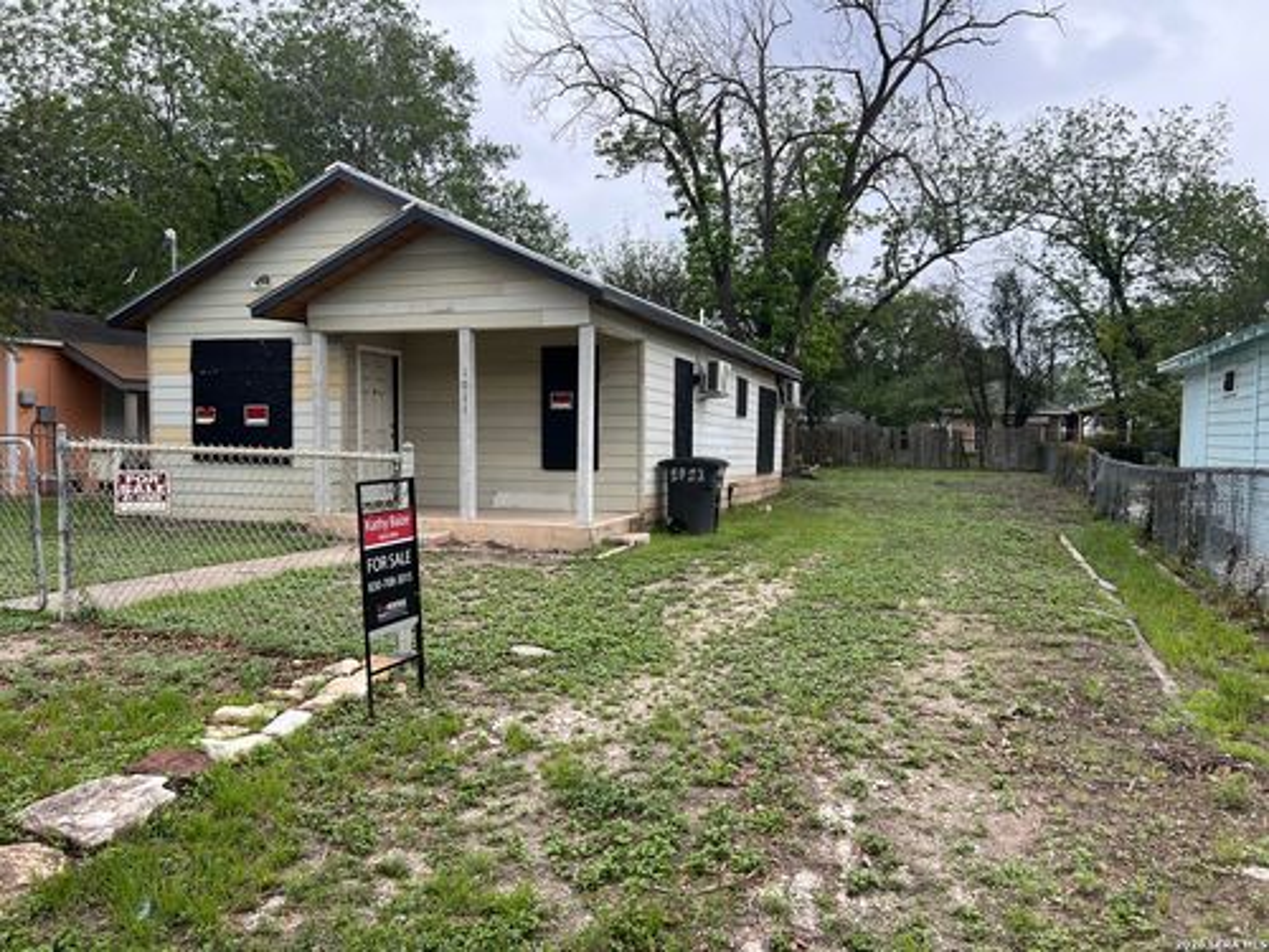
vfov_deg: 53.1
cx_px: 634
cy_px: 476
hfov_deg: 67.3
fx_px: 953
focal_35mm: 26
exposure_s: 1/2299
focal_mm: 5.7
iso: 50
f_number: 1.5
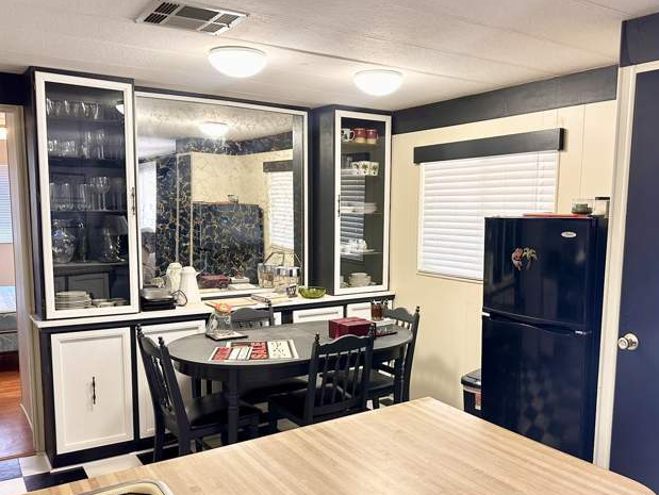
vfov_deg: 45.4
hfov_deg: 58.1
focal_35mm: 31
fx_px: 591
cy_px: 283
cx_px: 374
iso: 200
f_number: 1.78
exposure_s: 1/60
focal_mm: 6.86
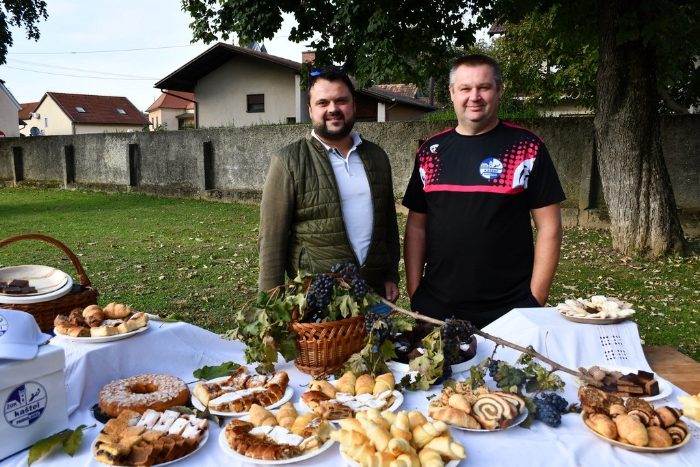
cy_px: 234
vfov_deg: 43.6
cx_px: 350
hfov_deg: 61.9
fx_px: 583
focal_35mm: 30
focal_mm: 20
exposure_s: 1/250
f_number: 5.6
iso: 200
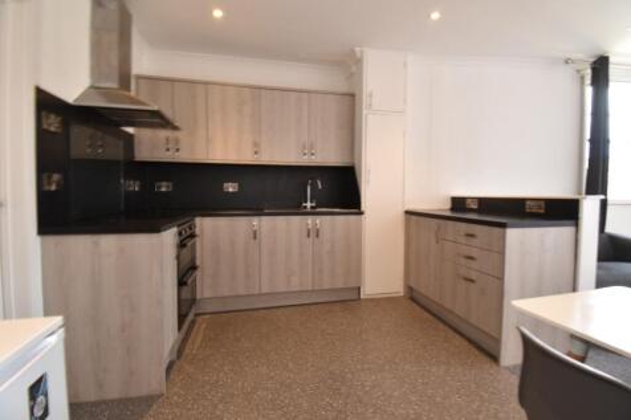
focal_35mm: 15
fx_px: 263
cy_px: 210
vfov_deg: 77.3
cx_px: 316
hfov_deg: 100.4
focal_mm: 10
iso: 100
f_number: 9
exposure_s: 1/1.6
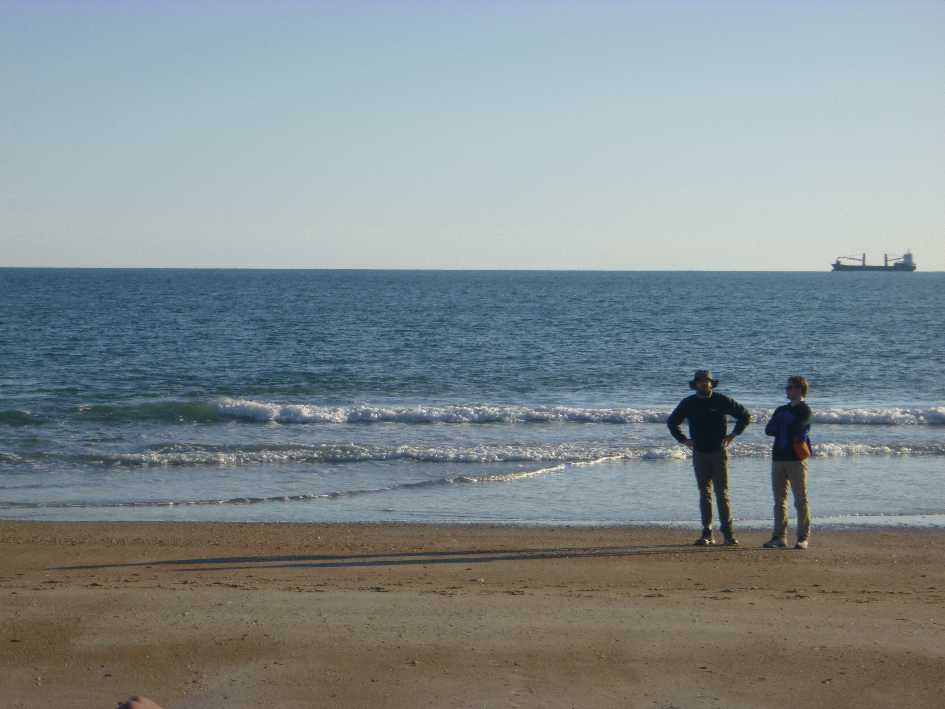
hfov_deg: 19.6
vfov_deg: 14.8
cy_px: 354
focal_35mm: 100
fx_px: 2730
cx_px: 472
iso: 100
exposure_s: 1/400
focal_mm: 18
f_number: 5.7
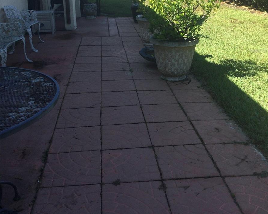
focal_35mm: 41
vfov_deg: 35.6
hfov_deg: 44.8
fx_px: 325
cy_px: 50
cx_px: 135
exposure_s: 1/617
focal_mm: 3.3
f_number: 2.4
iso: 25
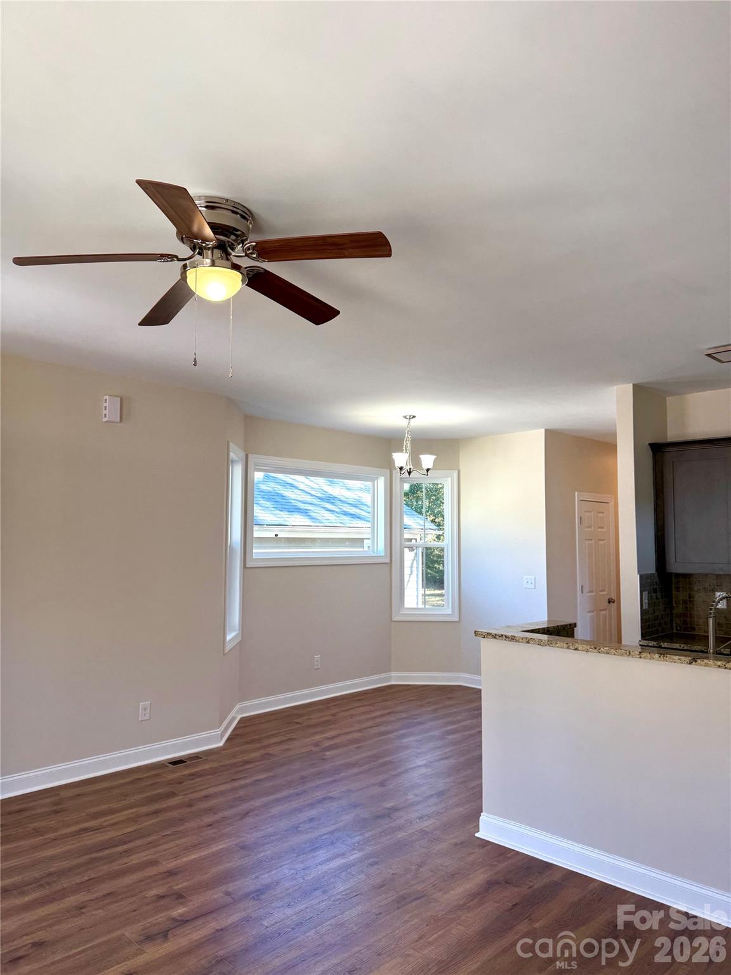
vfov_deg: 71.6
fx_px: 676
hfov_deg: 56.8
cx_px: 366
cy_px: 488
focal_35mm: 24
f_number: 1.78
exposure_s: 1/130
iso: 64
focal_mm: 6.76
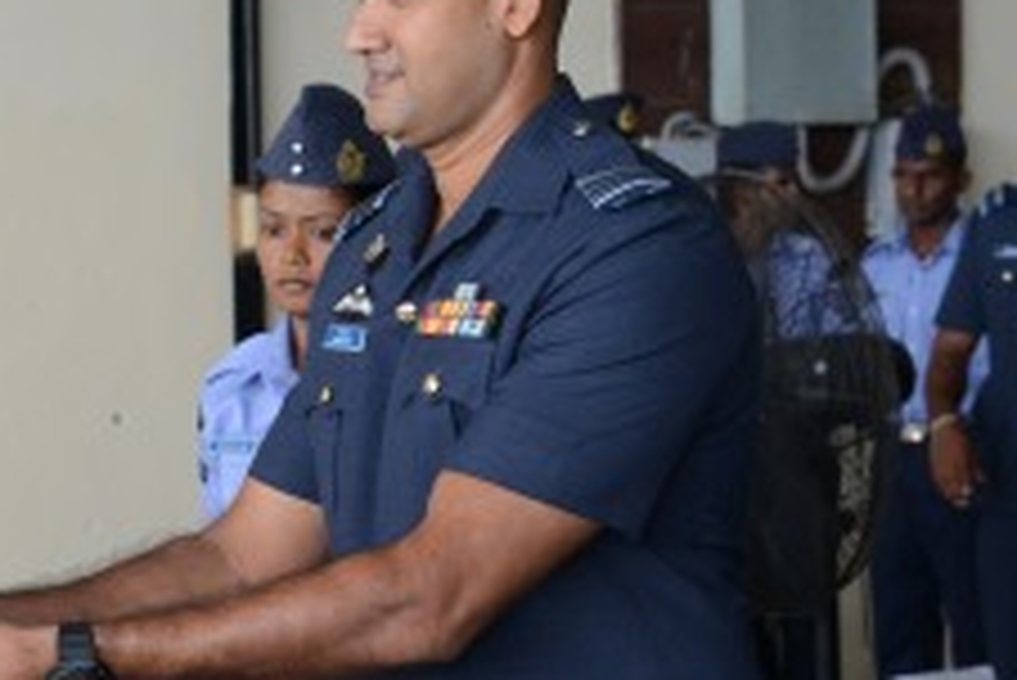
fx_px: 3901
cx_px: 25
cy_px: 338
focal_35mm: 138
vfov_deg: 10.0
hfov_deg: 14.6
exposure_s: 1/200
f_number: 7.1
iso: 800
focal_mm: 52
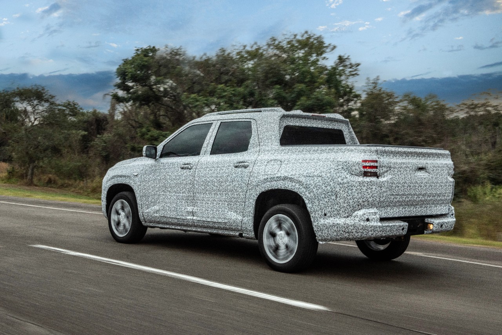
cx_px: 251
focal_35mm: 48
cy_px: 168
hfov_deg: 41.1
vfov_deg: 28.1
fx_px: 669
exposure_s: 1/50
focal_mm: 48
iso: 640
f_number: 16
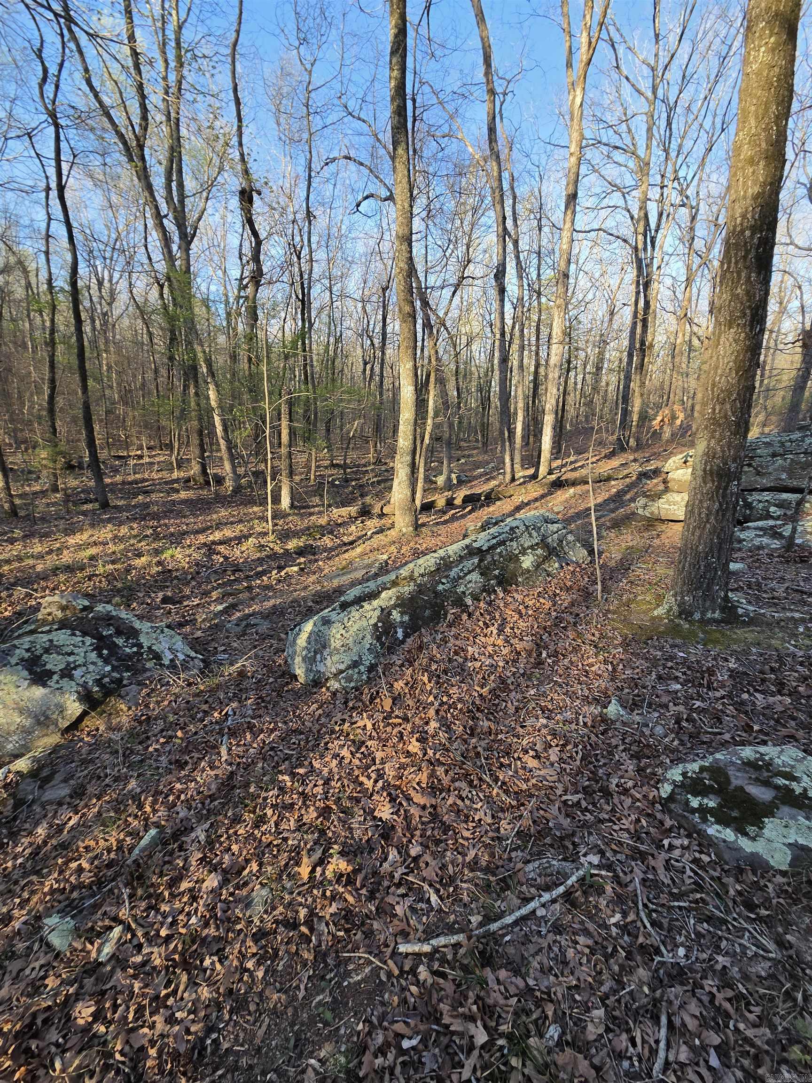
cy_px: 542
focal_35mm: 13
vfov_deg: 106.2
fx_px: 407
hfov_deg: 89.9
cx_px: 406
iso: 100
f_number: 2.2
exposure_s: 1/487
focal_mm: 2.2
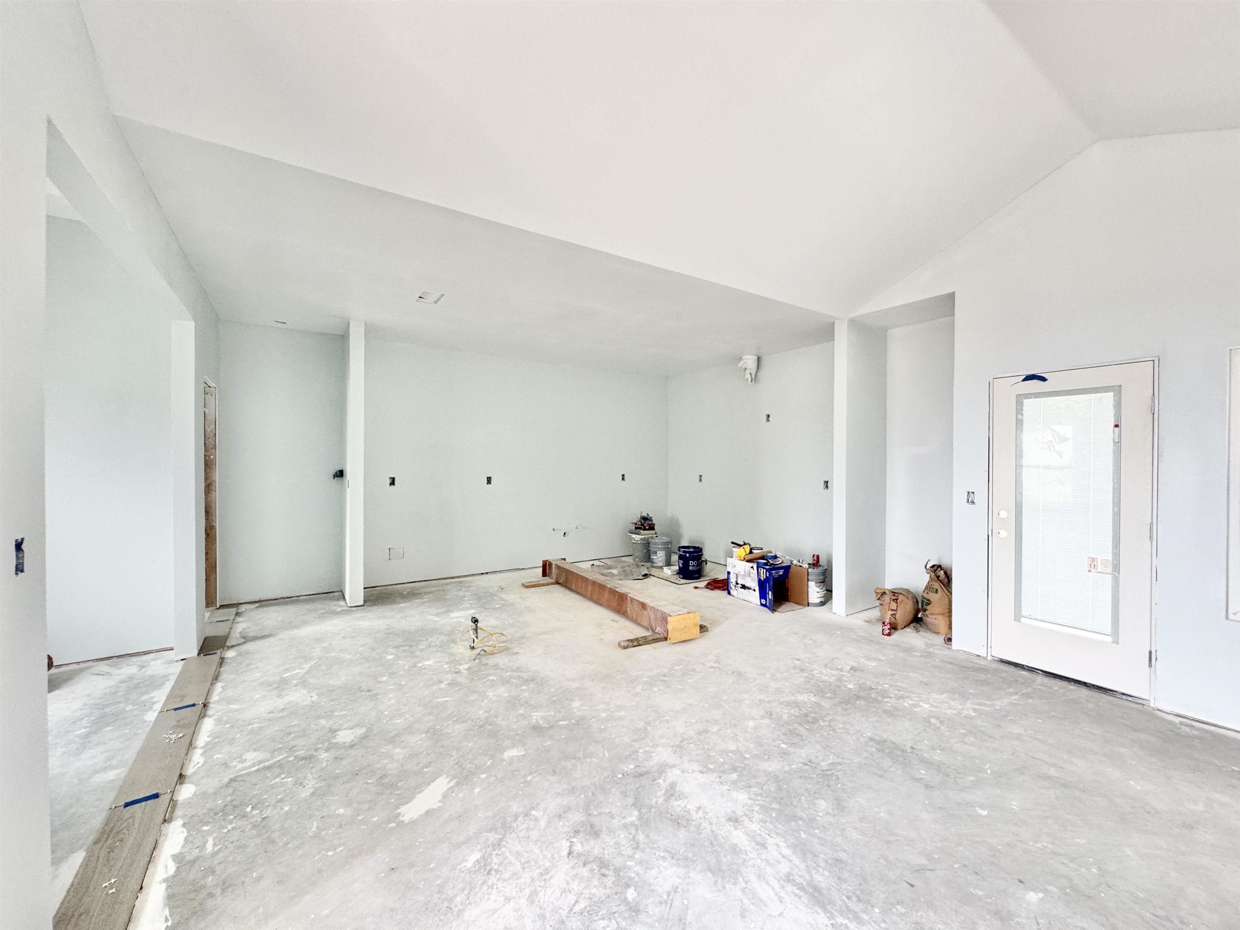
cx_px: 620
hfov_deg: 102.1
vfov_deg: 85.7
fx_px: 502
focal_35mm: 14
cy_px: 465
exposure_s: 1/99
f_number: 2.2
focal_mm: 2.22
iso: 160
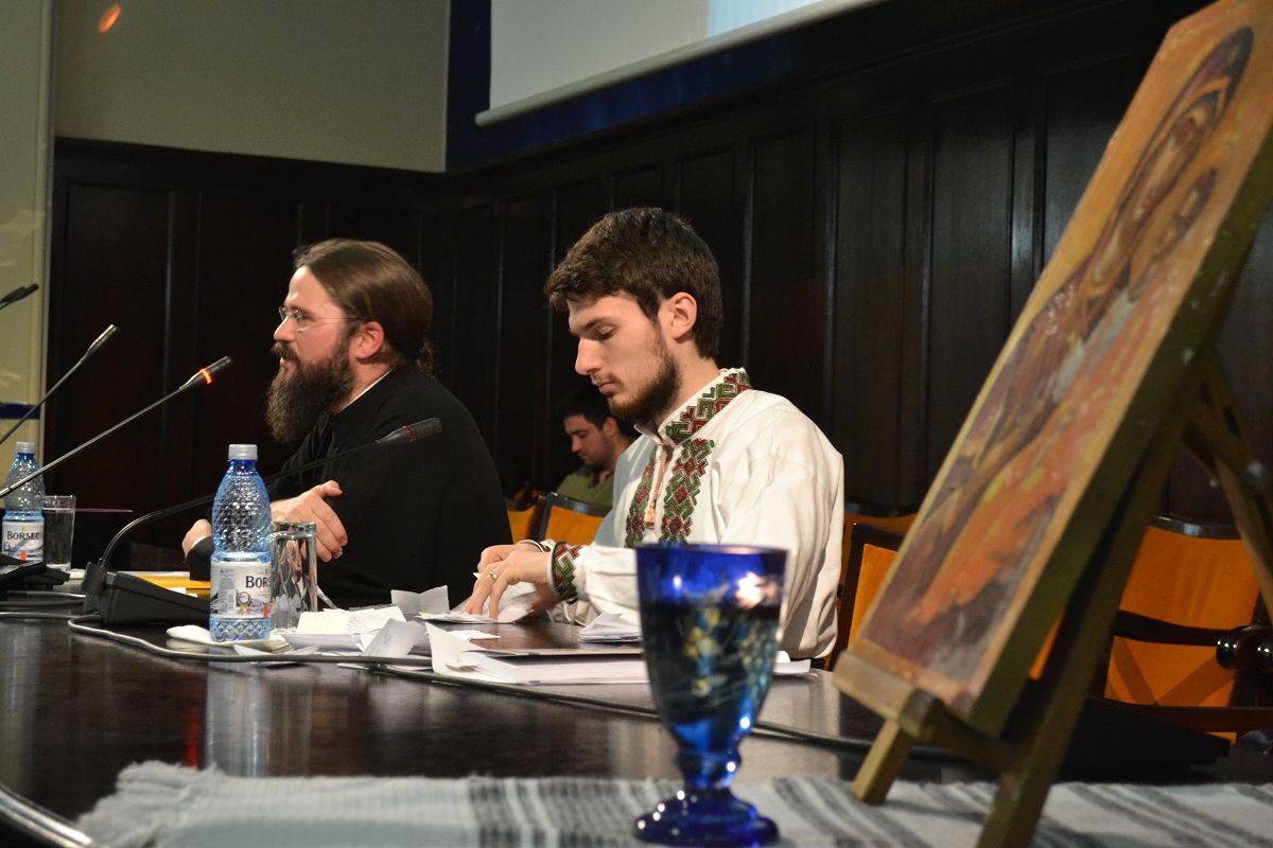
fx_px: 2122
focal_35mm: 60
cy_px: 424
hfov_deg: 33.4
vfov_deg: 22.6
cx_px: 636
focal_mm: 40
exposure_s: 1/15
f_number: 5.3
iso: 1800
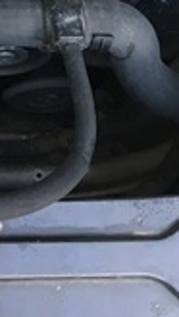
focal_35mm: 115
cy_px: -150
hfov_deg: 9.8
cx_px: -187
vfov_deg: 17.0
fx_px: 969
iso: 50
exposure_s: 1/33
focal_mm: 4.15
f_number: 2.2
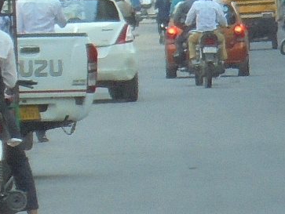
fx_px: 7170
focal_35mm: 870
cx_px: 868
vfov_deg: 1.7
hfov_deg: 2.3
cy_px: -90
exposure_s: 1/160
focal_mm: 21.8
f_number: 5.6
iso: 100
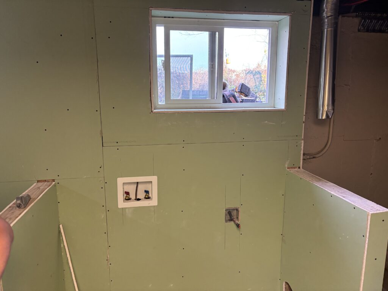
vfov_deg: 53.1
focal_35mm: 26
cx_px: 194
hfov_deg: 67.3
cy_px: 146
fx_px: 291
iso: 250
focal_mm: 5.96
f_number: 1.6
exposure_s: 1/59
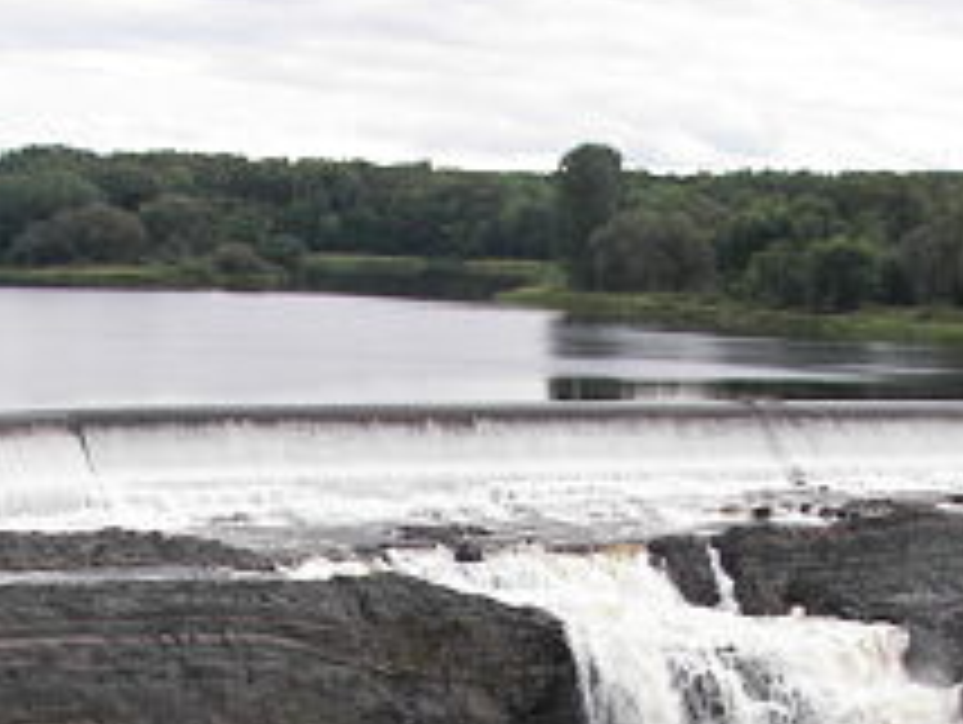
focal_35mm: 84
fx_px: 2339
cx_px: 472
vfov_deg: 17.2
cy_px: 740
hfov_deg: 23.3
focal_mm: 6
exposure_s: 1/125
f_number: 2.8
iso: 50
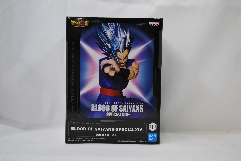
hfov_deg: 43.6
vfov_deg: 29.9
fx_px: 302
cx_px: 120
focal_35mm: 45
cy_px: 80
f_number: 4.8
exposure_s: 1/50
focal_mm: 30
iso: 200
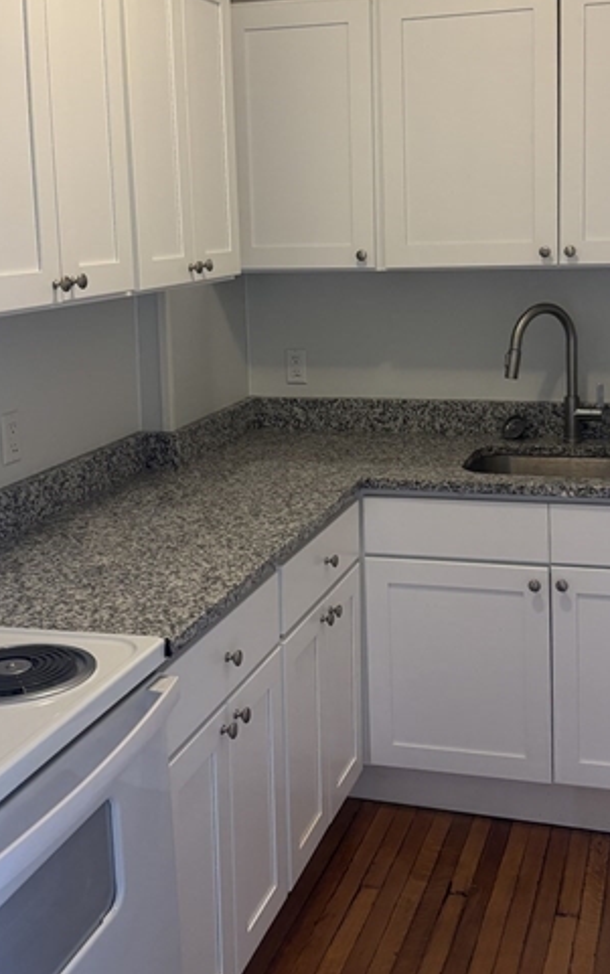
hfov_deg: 29.2
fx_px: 1169
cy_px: 342
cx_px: 351
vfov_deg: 44.7
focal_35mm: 44
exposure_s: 1/60
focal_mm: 5.96
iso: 200
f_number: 1.6
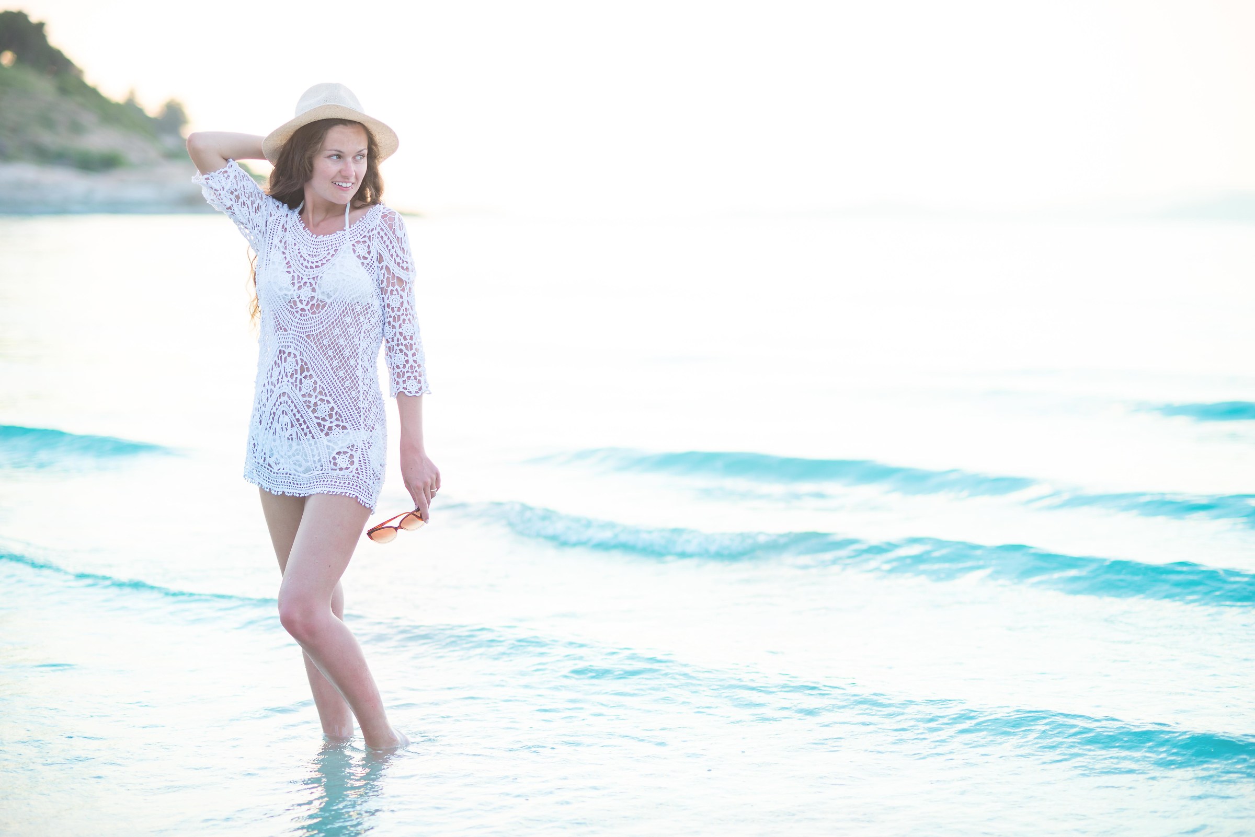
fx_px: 2964
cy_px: 418
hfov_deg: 23.9
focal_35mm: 85
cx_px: 628
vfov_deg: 16.1
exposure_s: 1/320
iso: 100
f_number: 2.2
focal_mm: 85
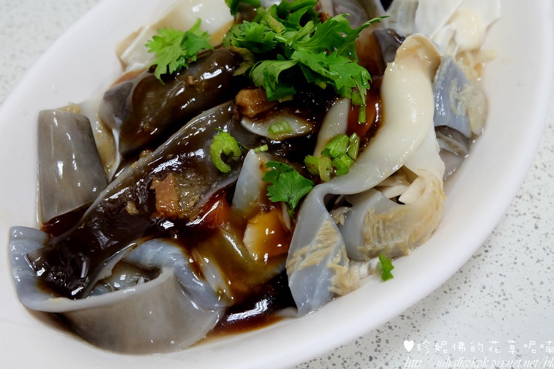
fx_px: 662
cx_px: 255
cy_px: 166
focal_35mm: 43
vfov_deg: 31.2
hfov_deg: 45.4
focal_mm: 25.6
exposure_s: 1/38
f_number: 7.1
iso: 3200
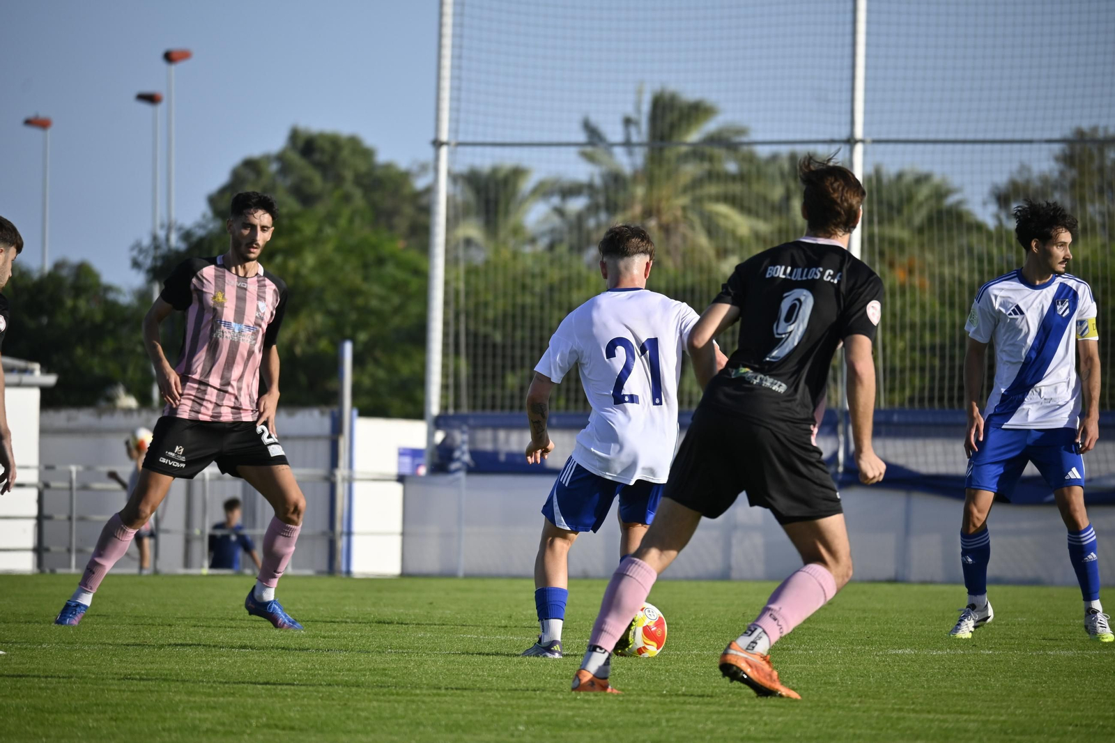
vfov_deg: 3.7
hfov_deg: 5.5
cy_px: 372
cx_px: 558
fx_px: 11611
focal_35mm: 375
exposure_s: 1/800
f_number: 6.3
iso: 160
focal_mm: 250
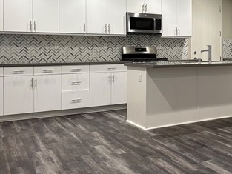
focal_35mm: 49
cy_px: 47
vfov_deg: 29.3
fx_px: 329
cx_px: 216
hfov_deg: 36.1
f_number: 1.78
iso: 160
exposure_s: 1/60
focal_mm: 6.86
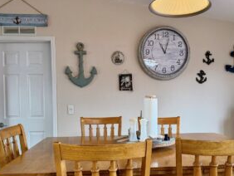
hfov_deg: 53.5
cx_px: 143
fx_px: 230
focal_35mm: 34
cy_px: 95
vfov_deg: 41.8
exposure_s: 1/120
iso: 160
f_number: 1.78
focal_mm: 6.76
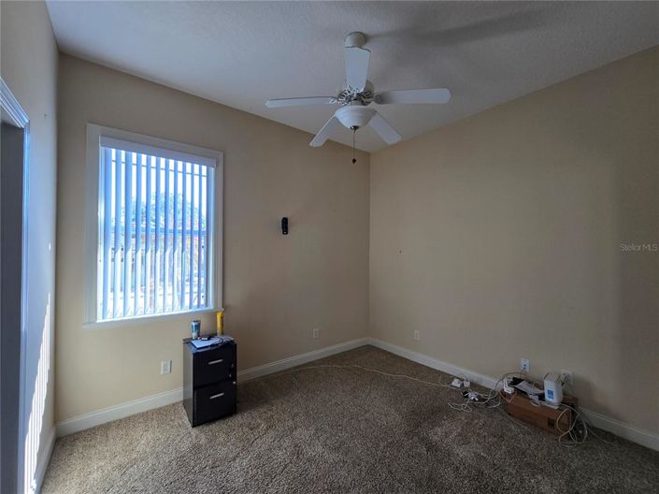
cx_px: 330
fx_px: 247
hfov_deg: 106.2
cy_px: 247
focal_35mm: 13
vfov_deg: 89.9
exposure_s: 1/60
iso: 64
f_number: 2.2
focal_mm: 2.2
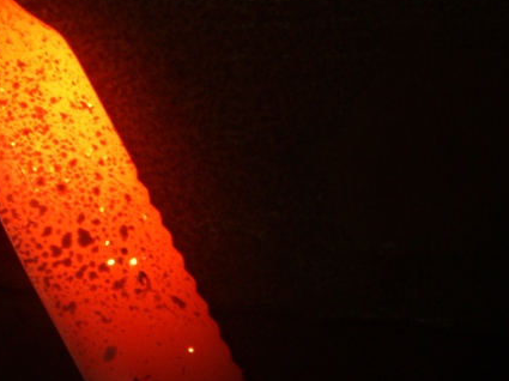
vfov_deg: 23.3
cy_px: 193
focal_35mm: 63
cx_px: 98
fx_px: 926
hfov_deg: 30.0
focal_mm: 6.4
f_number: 3.5
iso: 78
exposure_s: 1/30.3
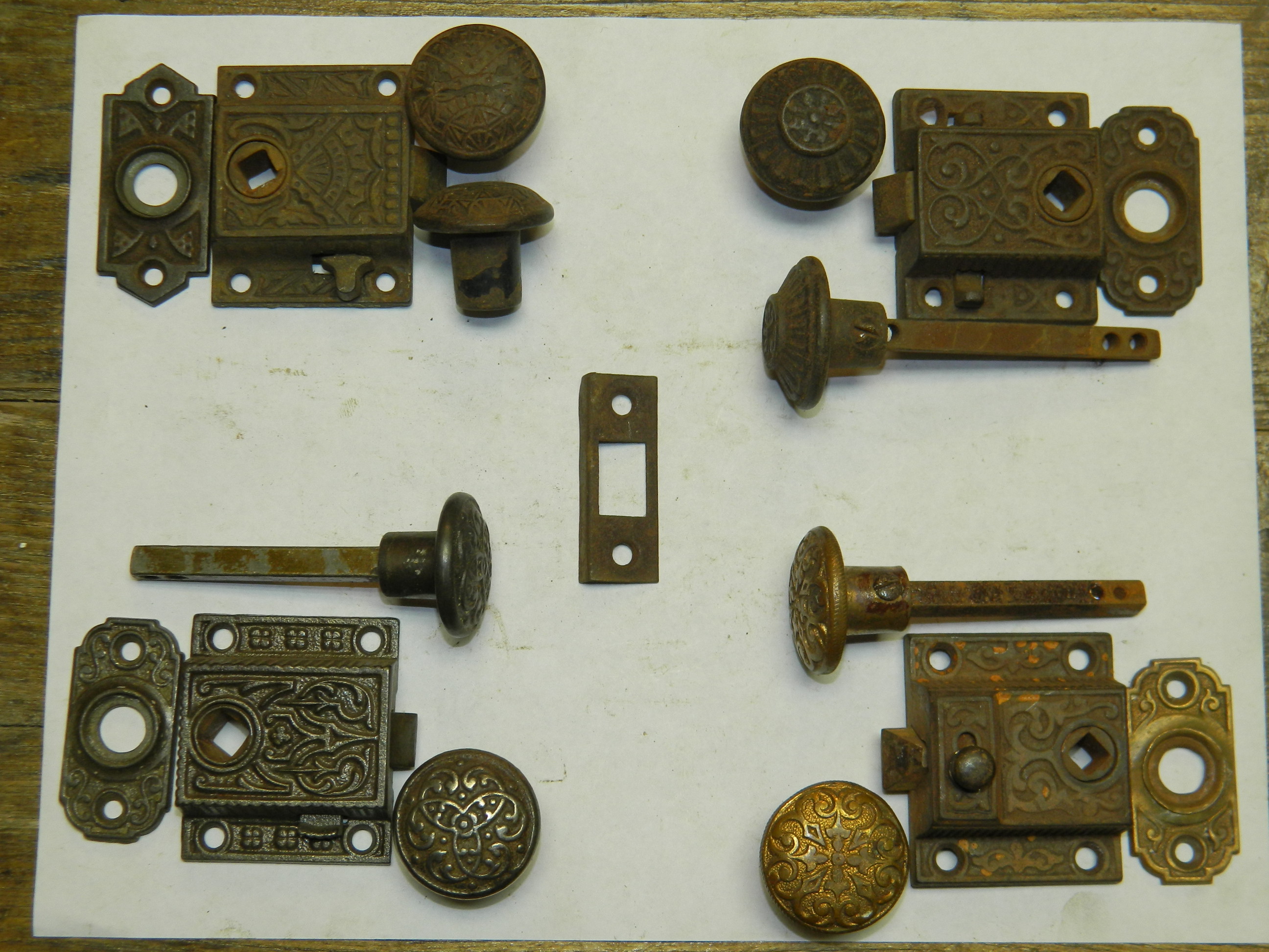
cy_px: 476
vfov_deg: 25.7
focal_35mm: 57
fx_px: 2090
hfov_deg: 33.8
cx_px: 634
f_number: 3.8
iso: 110
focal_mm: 10.2
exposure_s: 1/30
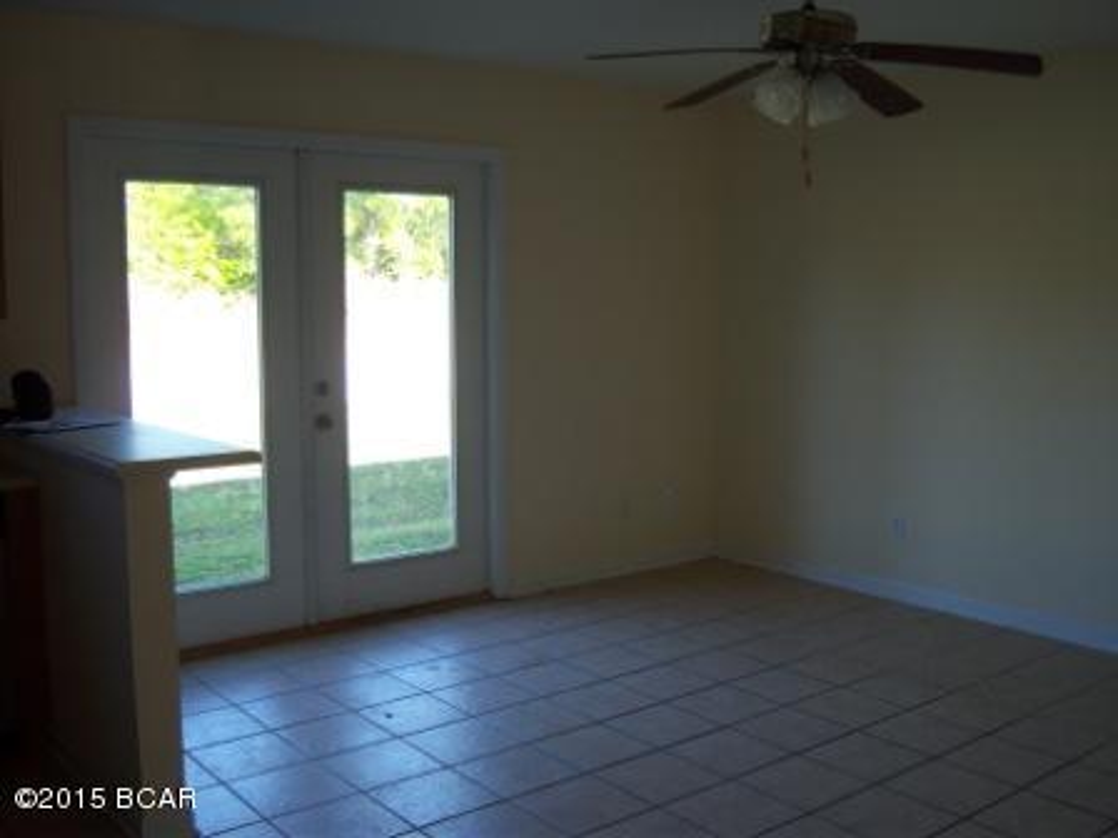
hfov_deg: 51.4
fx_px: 1163
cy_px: 419
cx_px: 559
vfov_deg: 39.7
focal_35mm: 36
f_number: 2.8
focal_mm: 7.5
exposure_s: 1/60
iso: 80
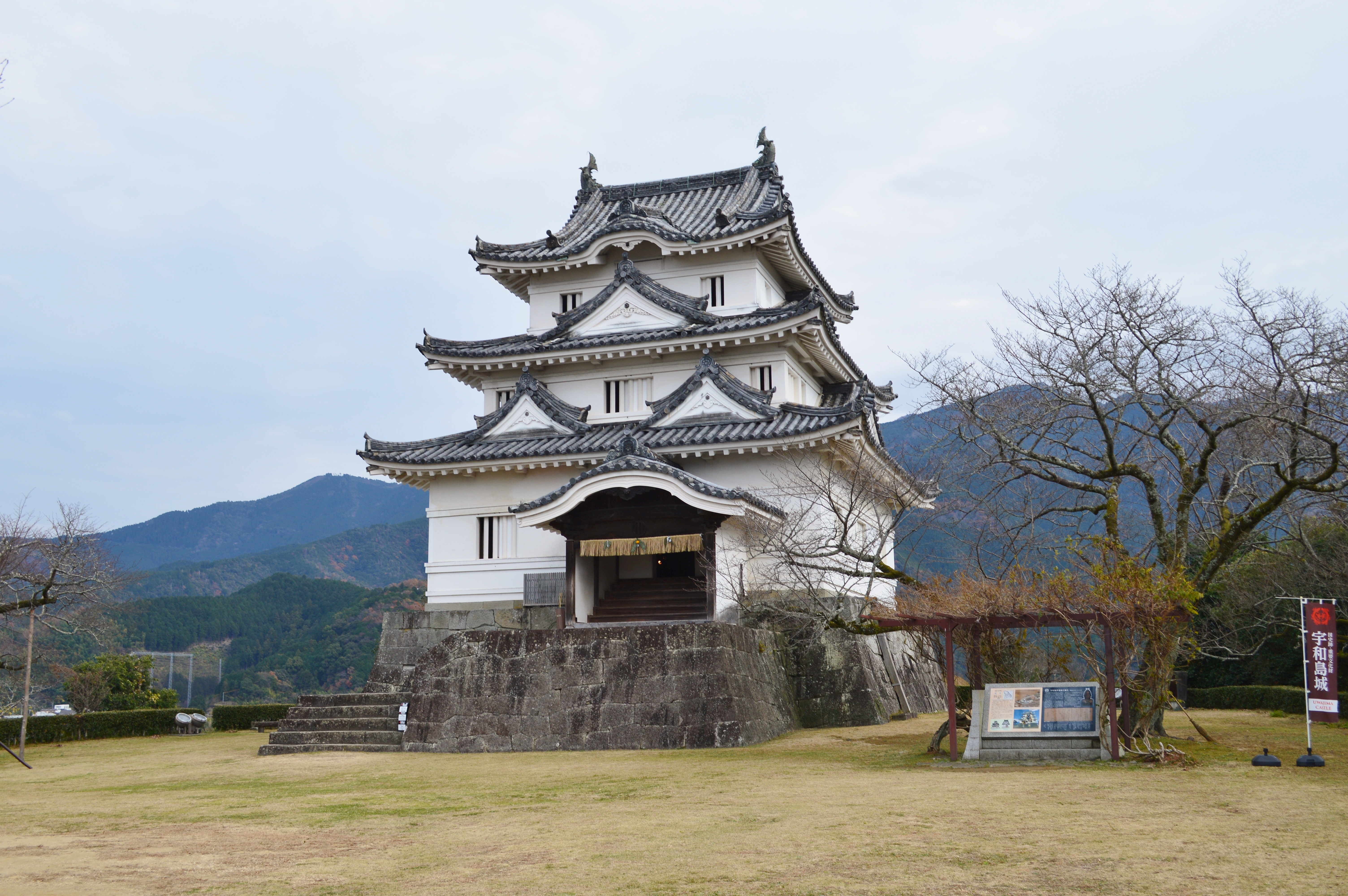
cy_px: 448
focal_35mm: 33
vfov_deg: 39.9
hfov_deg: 57.3
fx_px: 1235
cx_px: 674
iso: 100
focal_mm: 22
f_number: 7.1
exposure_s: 1/200
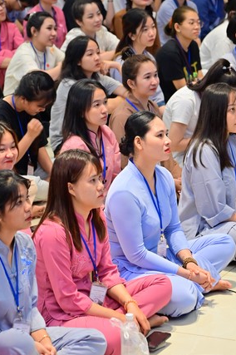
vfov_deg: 12.8
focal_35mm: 160
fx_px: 1576
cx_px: 98
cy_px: 92
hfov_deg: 8.6
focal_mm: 105
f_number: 5
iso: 1600
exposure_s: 1/125
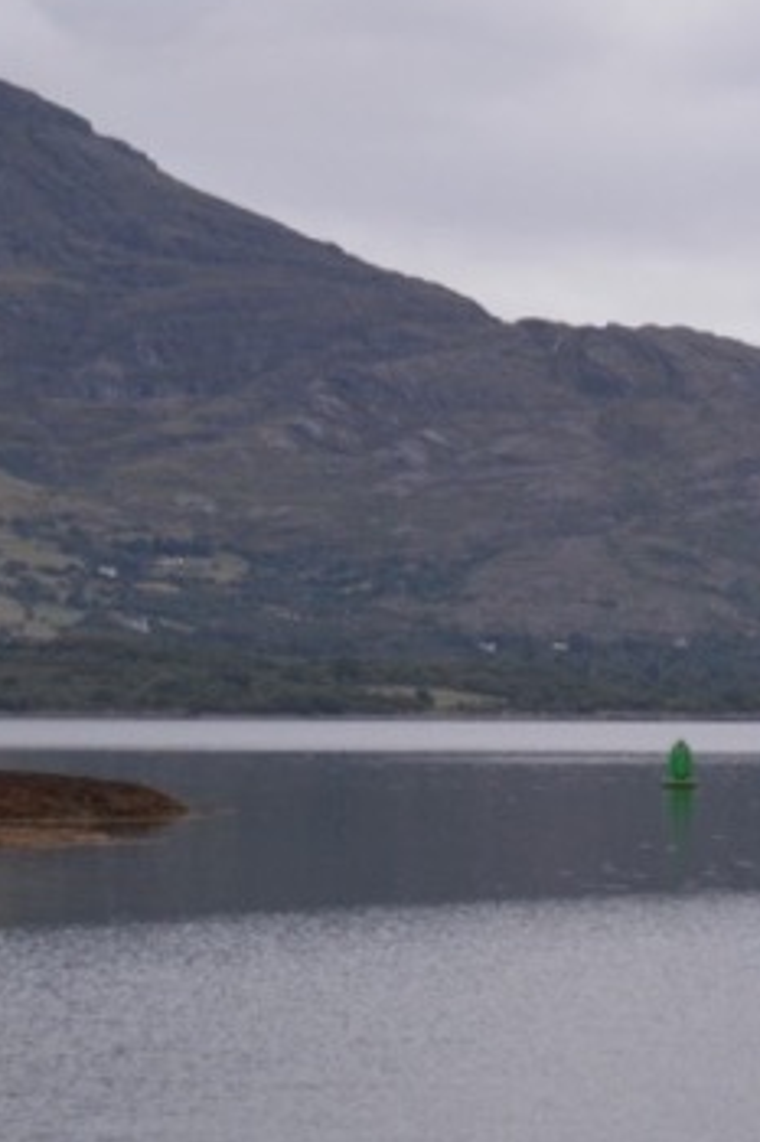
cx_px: 711
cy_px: 860
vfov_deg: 10.6
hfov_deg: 7.1
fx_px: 6117
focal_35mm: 193
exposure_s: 1/50
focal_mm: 44
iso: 800
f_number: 4.5
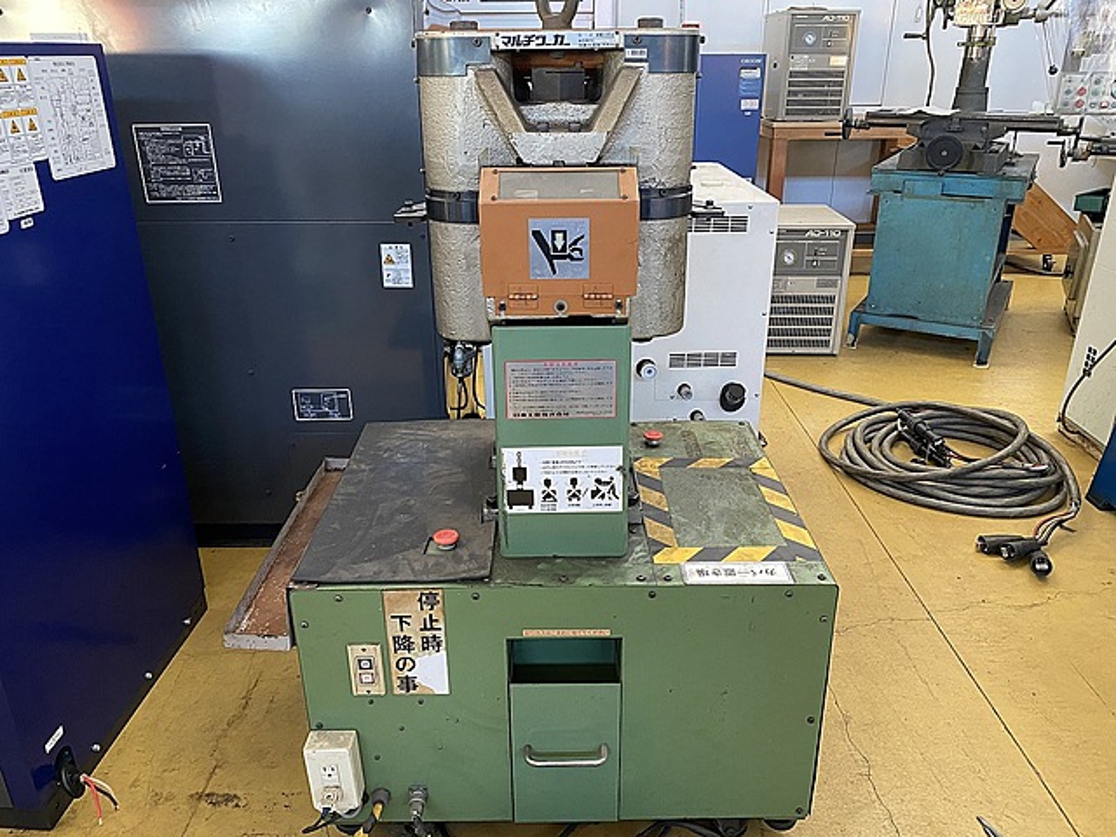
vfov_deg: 53.1
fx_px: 838
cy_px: 418
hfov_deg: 67.3
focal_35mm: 26
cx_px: 558
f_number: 1.8
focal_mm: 4.25
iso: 320
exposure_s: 1/60
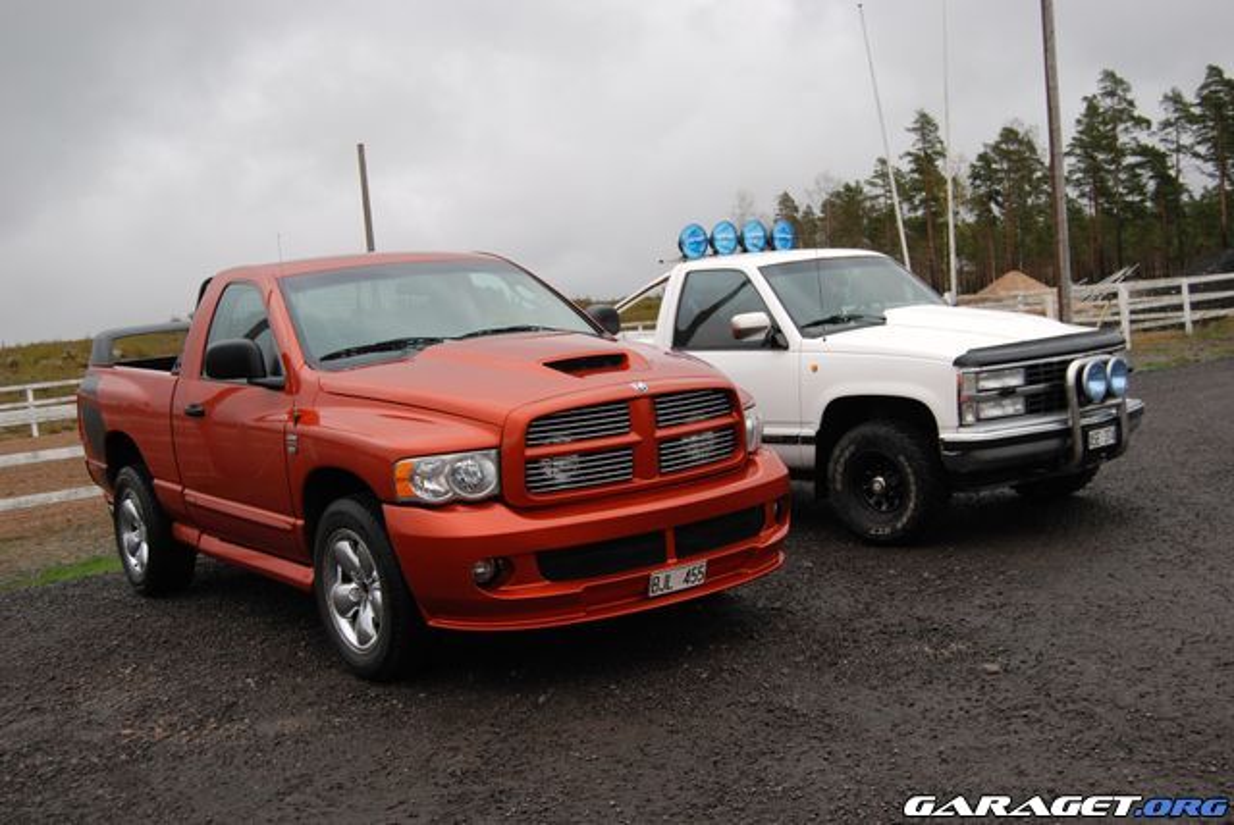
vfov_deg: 34.3
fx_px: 1338
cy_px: 412
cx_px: 617
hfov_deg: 49.5
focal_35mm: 39
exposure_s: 1/125
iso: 100
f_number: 5.6
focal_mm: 26
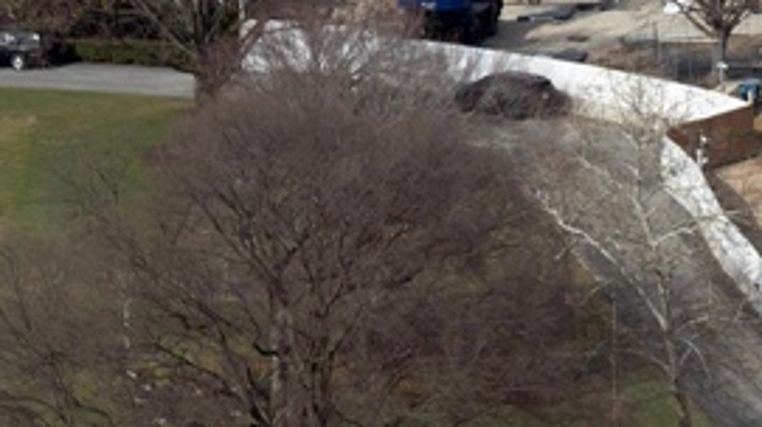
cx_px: 917
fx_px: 18334
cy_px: 77
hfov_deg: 2.4
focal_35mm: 908
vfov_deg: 1.3
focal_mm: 229
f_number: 7.1
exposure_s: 1/400
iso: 100
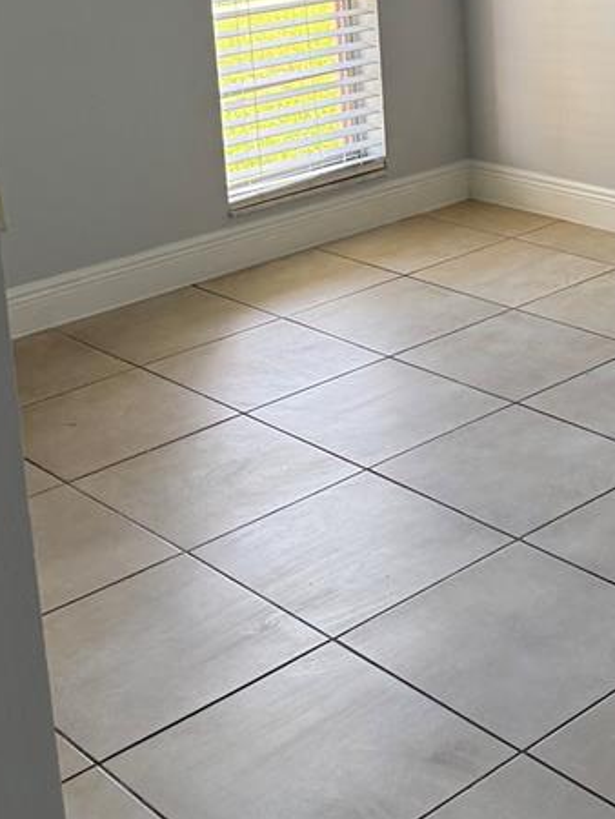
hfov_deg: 22.8
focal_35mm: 64
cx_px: 444
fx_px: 1515
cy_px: 109
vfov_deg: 29.2
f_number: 1.78
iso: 125
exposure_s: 1/121
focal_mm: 6.76
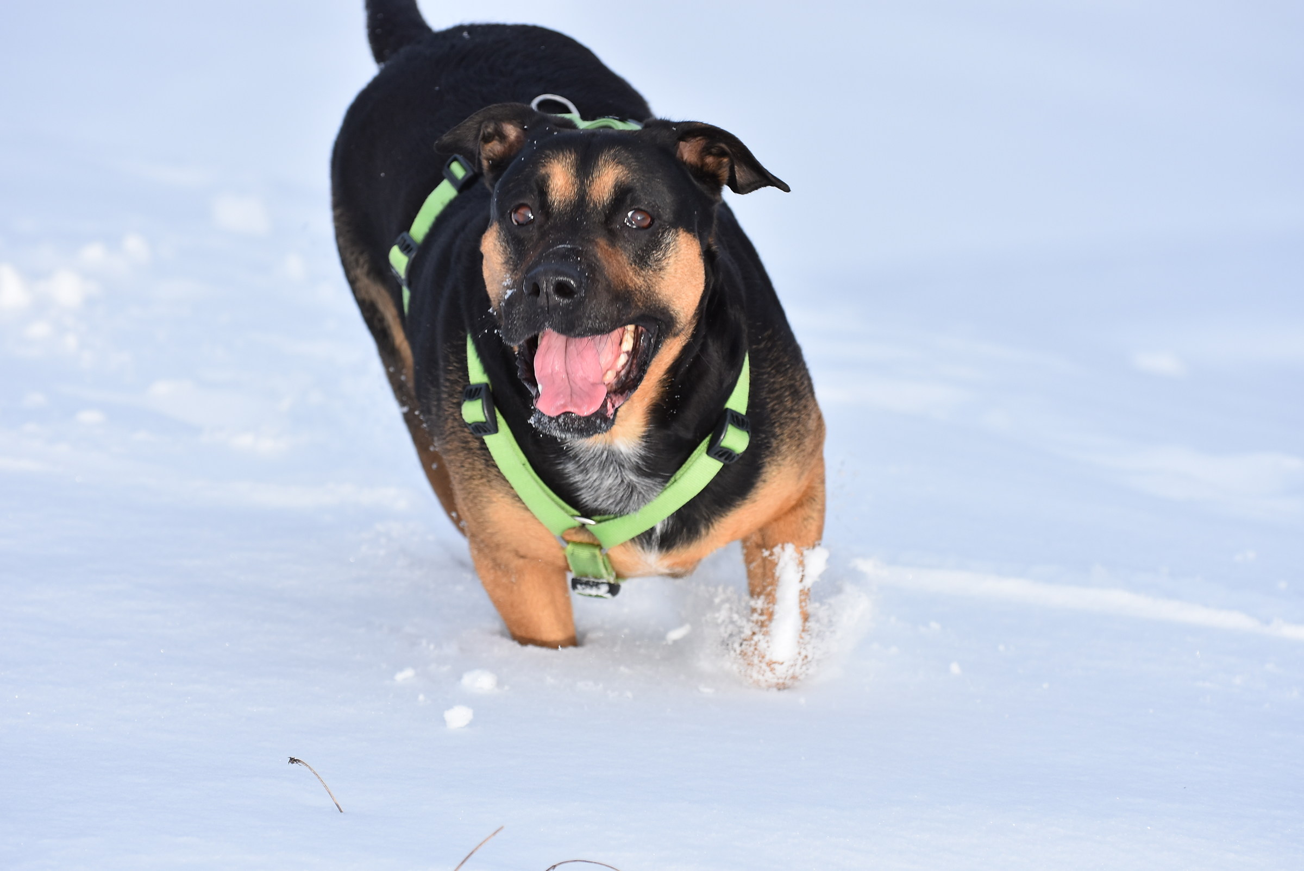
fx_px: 7884
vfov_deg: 6.3
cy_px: 436
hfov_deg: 9.5
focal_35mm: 218
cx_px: 652
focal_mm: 145
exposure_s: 1/1250
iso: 400
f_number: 5
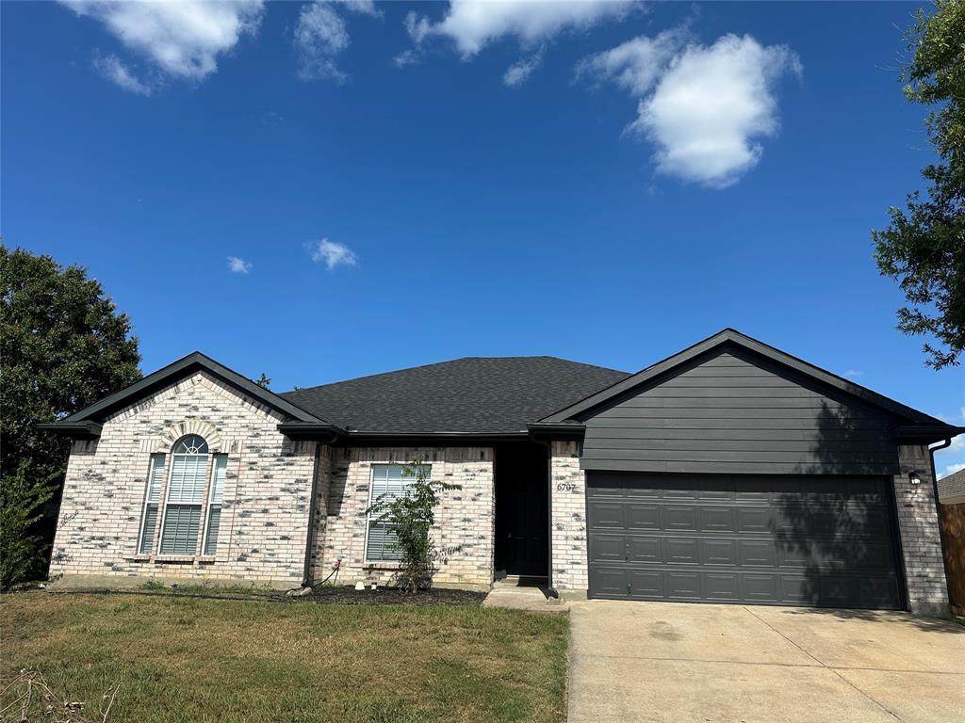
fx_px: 669
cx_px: 482
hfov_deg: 71.6
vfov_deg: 56.8
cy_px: 362
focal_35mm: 24
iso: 80
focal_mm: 6.86
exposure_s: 1/5848
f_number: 1.78
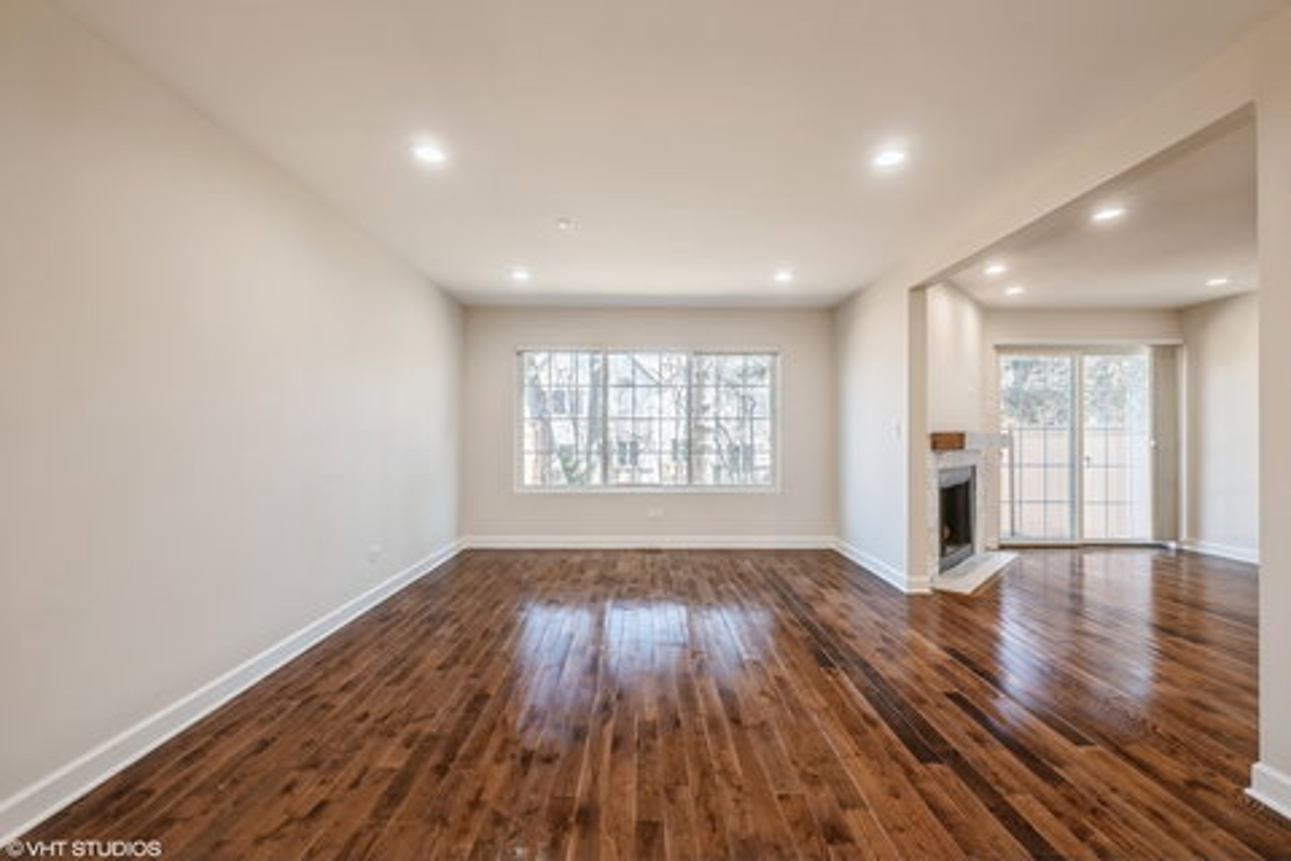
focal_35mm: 15
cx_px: 646
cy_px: 430
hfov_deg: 100.4
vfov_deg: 77.3
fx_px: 538
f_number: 8
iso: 200
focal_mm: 15
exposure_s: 1/8
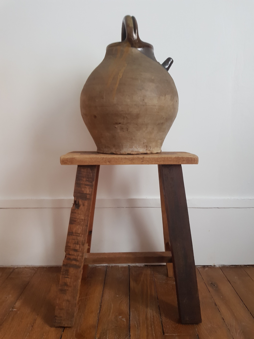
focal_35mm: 26
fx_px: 254
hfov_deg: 53.1
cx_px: 127
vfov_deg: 67.3
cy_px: 170
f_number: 1.7
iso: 200
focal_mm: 4.2
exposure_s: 1/11
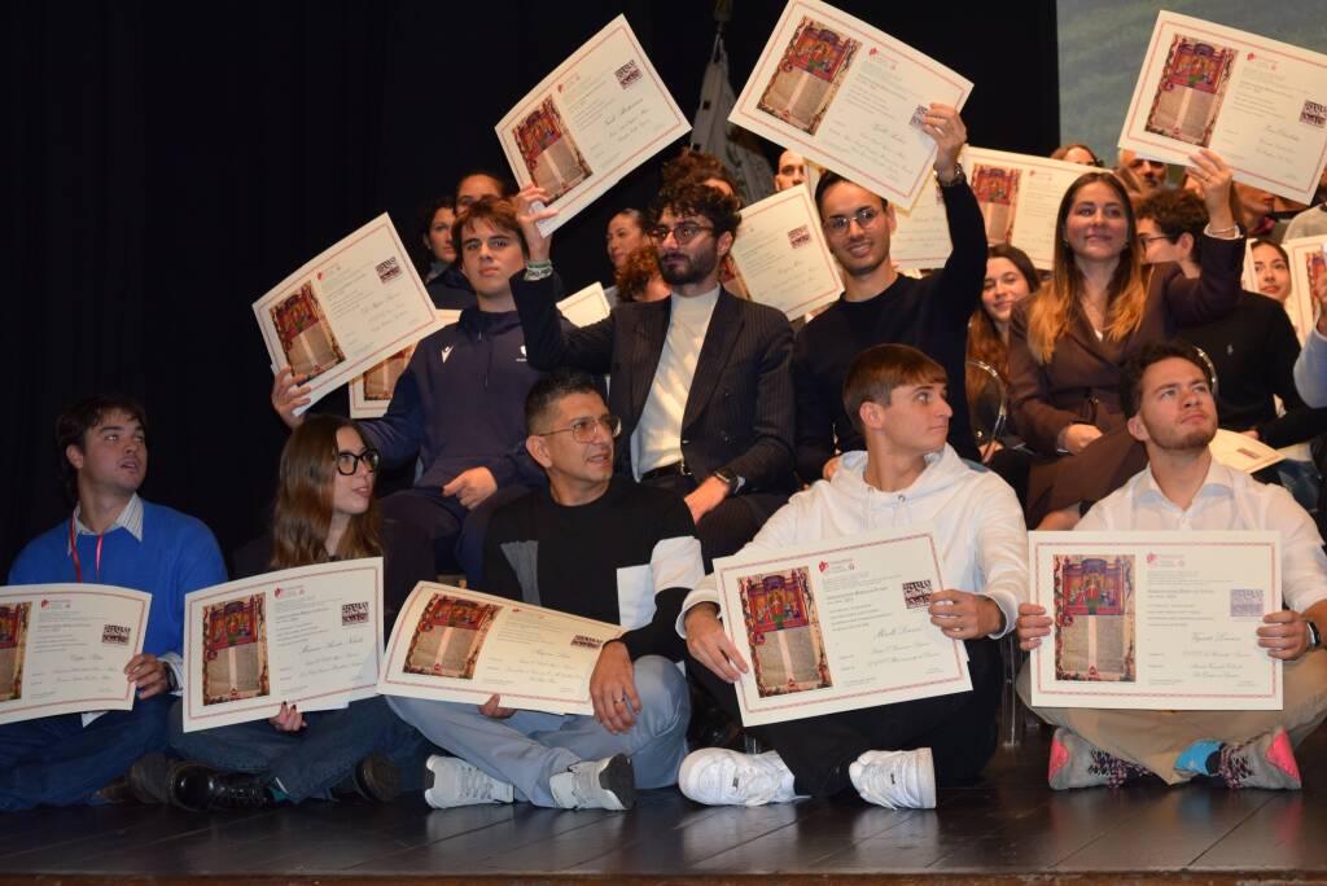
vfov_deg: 18.2
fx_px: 2766
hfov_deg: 27.0
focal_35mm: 75
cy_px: 443
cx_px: 664
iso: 800
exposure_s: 1/80
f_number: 5
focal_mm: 50
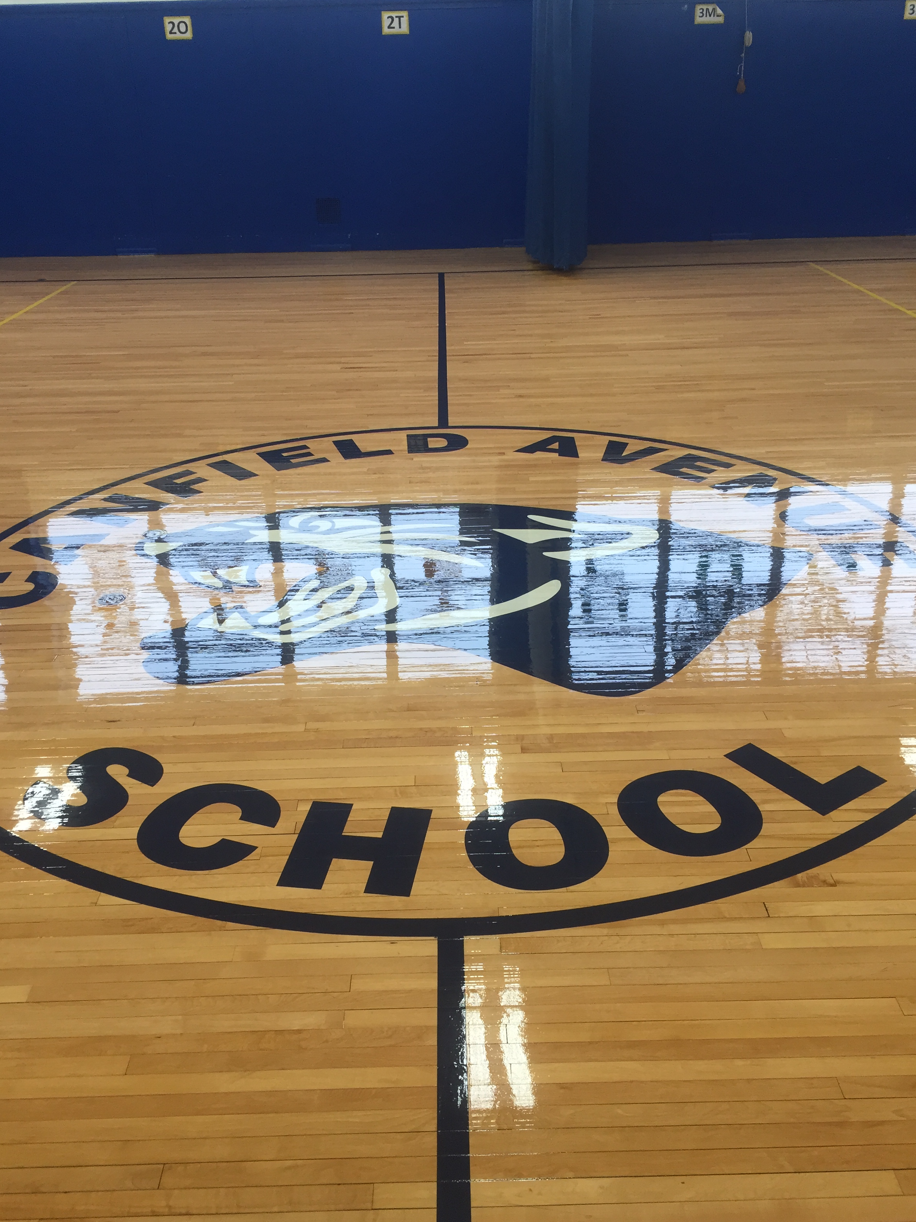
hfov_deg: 46.8
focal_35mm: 30
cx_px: 453
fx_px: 1059
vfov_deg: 60.0
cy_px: 613
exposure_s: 1/40
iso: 32
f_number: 2.2
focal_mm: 4.15
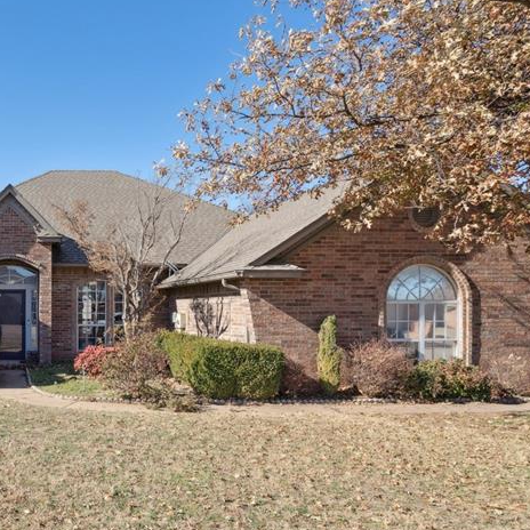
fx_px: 520
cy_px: 321
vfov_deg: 53.6
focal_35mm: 30
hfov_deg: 47.4
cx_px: 33
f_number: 7.1
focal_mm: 16
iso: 200
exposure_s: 1/500
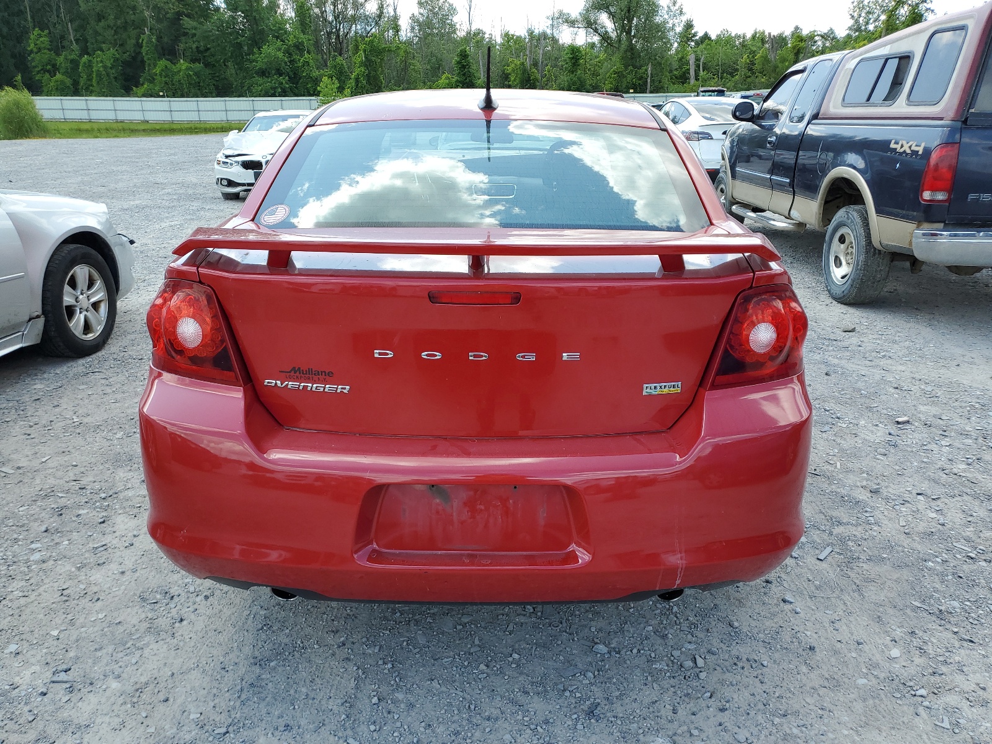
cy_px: 372
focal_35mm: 26
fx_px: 745
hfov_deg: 67.3
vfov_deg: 53.1
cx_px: 496
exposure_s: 1/909
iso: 50
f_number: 1.5
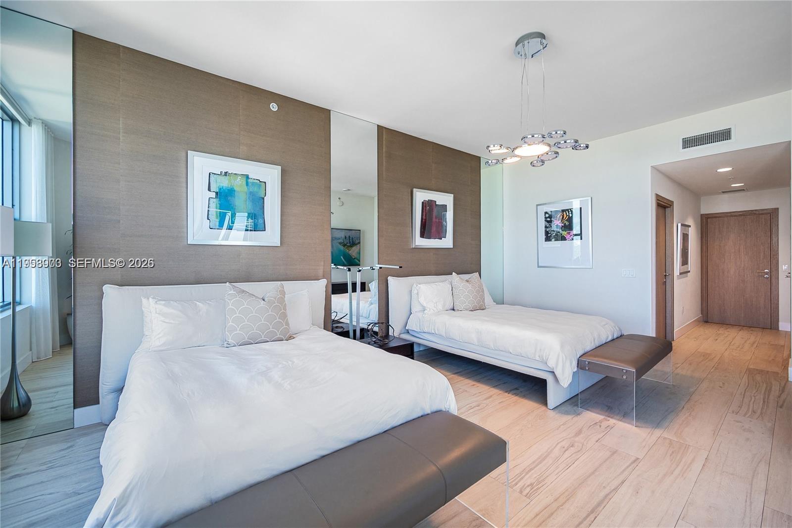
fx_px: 308
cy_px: 264
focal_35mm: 14
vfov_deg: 81.2
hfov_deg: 104.3
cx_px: 396
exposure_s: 1/30
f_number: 4
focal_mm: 7
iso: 100
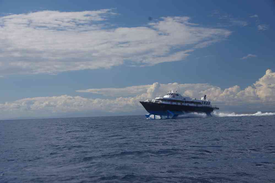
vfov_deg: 18.9
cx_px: 138
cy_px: 92
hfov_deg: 28.1
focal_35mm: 72
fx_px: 550
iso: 200
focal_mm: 47.5
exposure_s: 1/200
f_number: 11
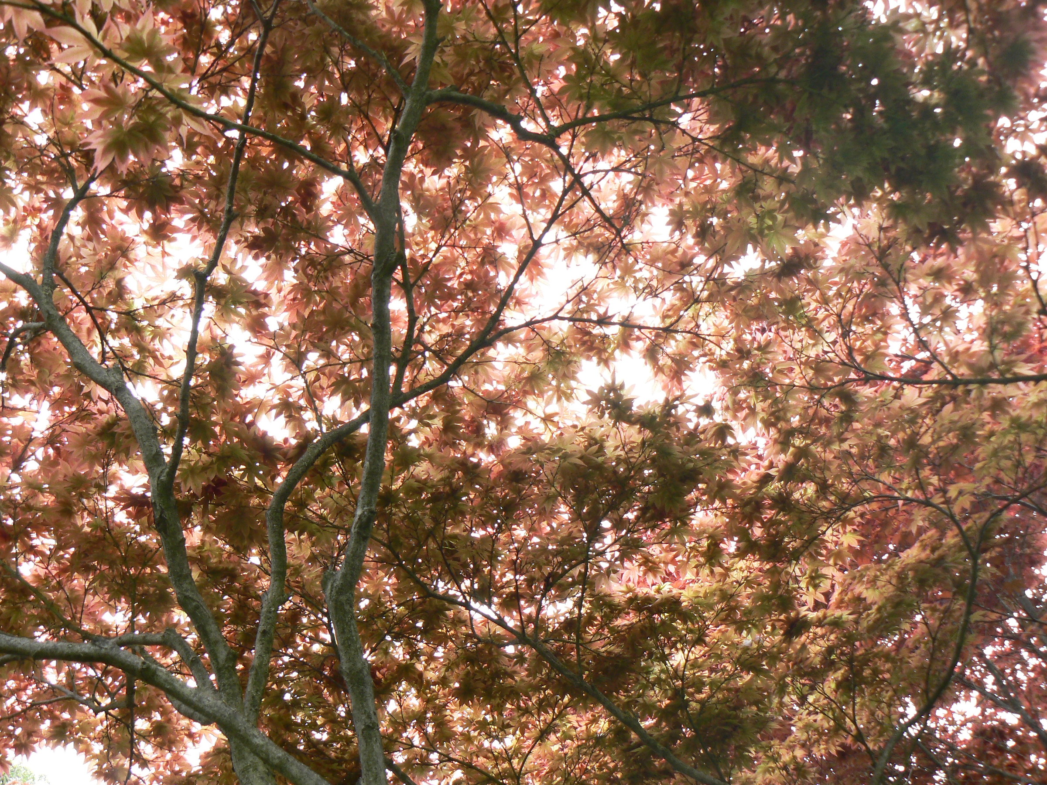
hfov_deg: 51.4
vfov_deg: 39.7
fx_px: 1089
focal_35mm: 36
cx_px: 524
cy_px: 392
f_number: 5
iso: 100
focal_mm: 6
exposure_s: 1/100
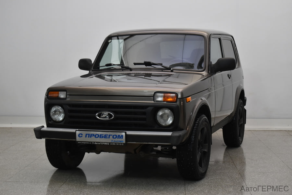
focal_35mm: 63
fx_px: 511
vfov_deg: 21.6
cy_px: 98
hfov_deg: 31.9
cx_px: 146
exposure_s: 1/80
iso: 800
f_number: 5.6
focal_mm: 42
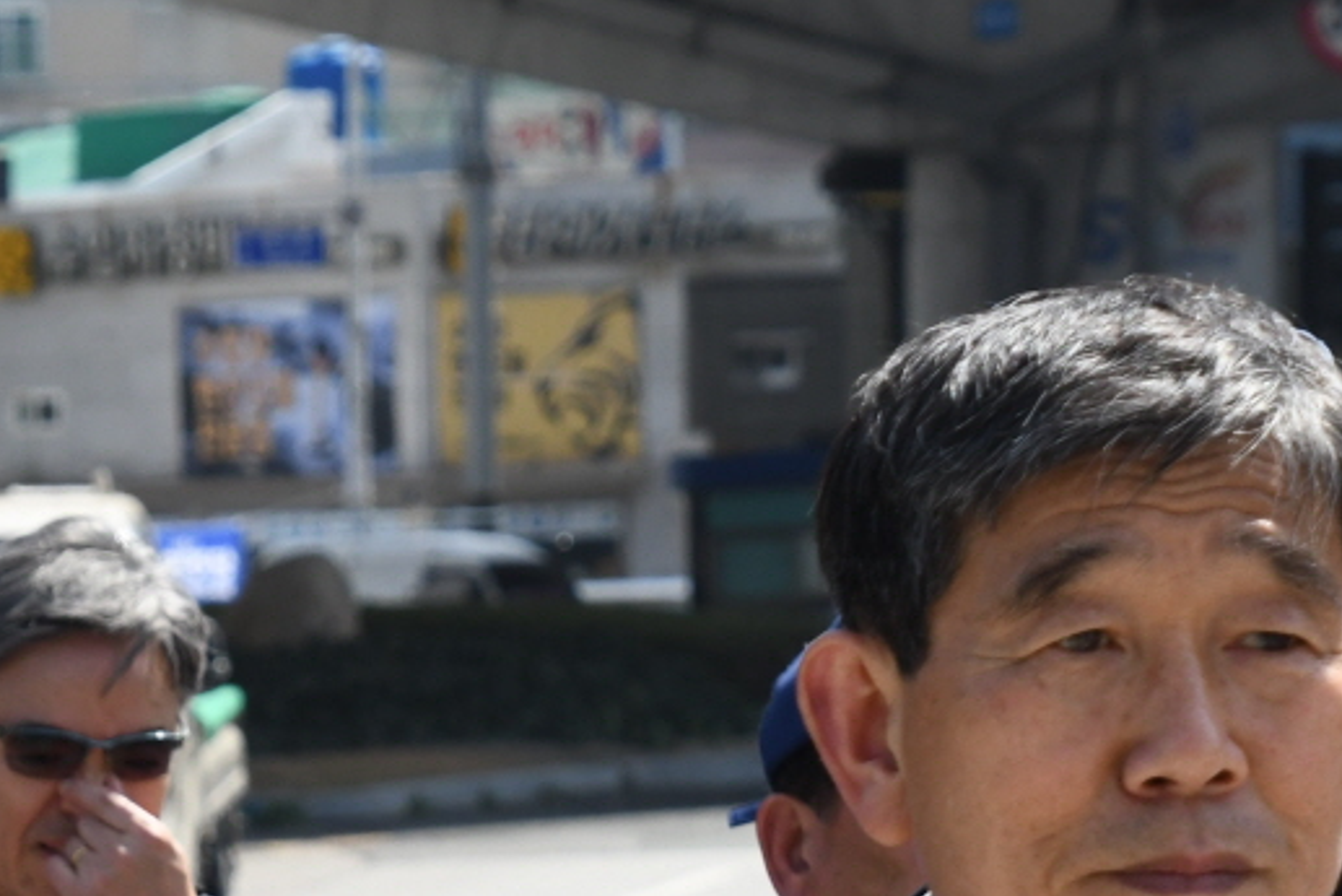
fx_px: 12043
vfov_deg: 4.2
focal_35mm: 323
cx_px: -415
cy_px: 989
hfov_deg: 6.3
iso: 800
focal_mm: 80
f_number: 9
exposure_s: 1/1250
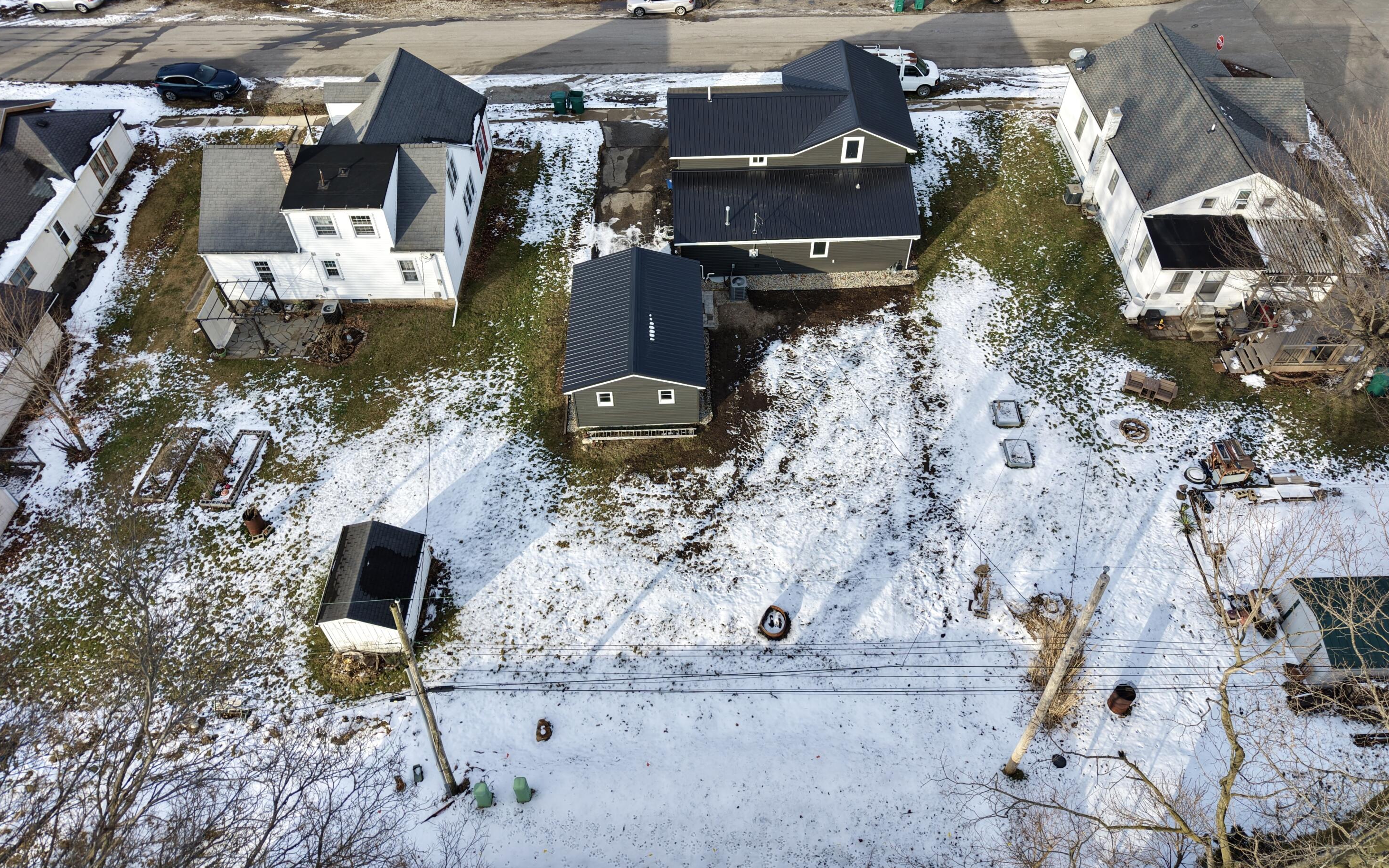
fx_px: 946
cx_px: 702
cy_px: 340
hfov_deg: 72.6
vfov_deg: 48.9
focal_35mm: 25
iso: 150
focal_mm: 8.67
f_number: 1.8
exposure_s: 1/2500
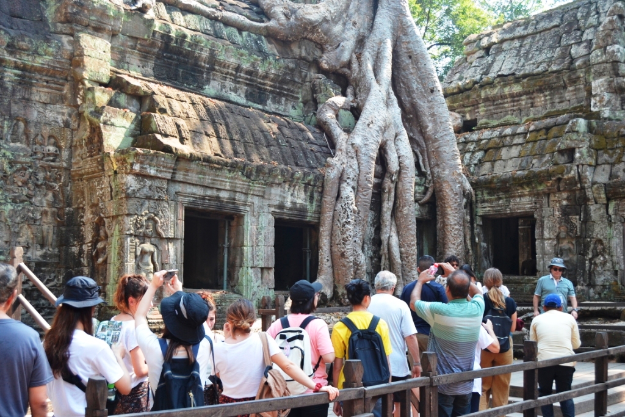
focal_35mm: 39
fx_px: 677
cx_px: 312
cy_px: 208
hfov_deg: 49.5
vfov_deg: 34.2
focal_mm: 26
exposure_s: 1/125
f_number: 5.6
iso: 220
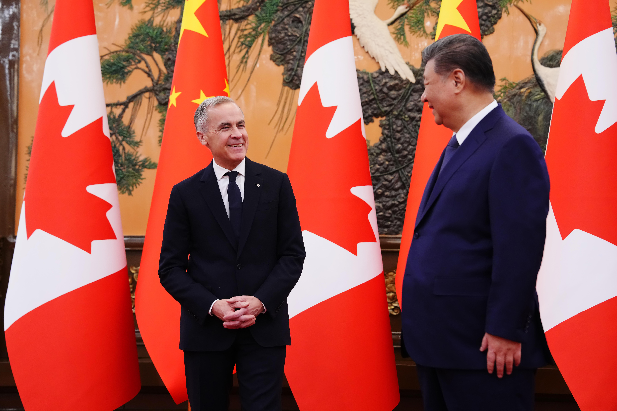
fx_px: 1200
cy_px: 206
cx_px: 308
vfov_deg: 19.5
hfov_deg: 28.8
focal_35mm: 70
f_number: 4
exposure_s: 1/400
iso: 3200
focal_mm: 70
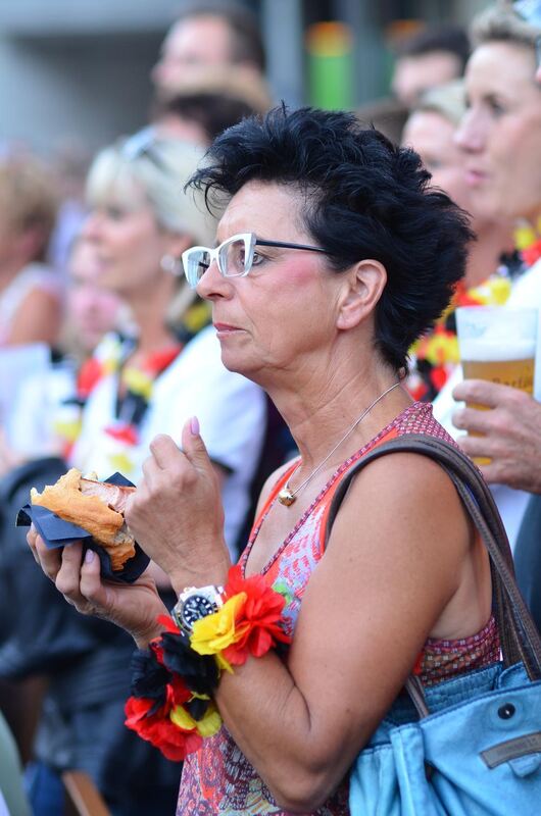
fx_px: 2886
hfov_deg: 10.7
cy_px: 408
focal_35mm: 128
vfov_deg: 16.1
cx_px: 270
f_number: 2.5
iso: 400
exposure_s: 1/125
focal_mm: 85
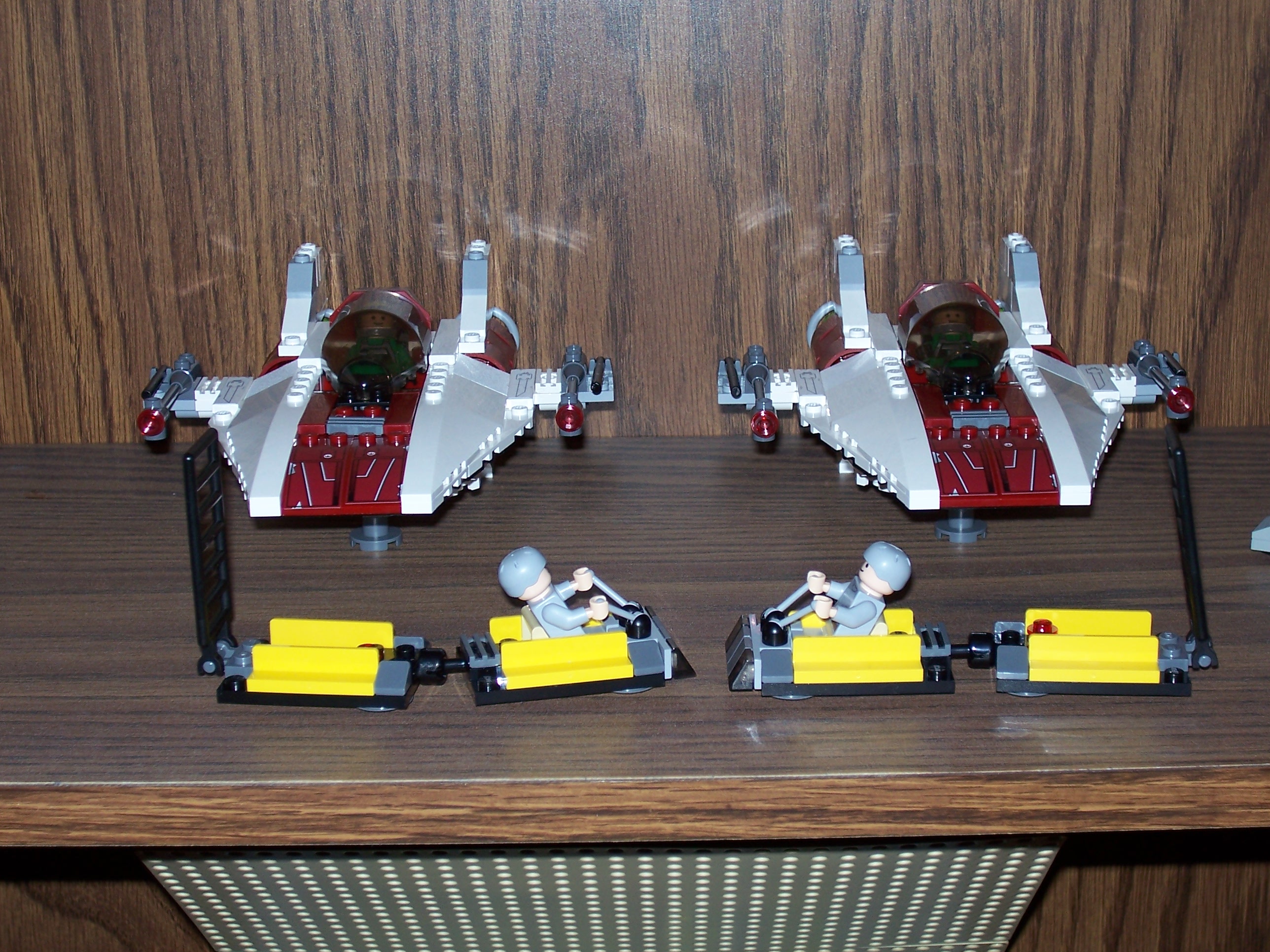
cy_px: 476
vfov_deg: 22.3
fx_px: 2421
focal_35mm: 66
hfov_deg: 29.4
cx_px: 635
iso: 80
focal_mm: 10.8
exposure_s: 1/90
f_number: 4
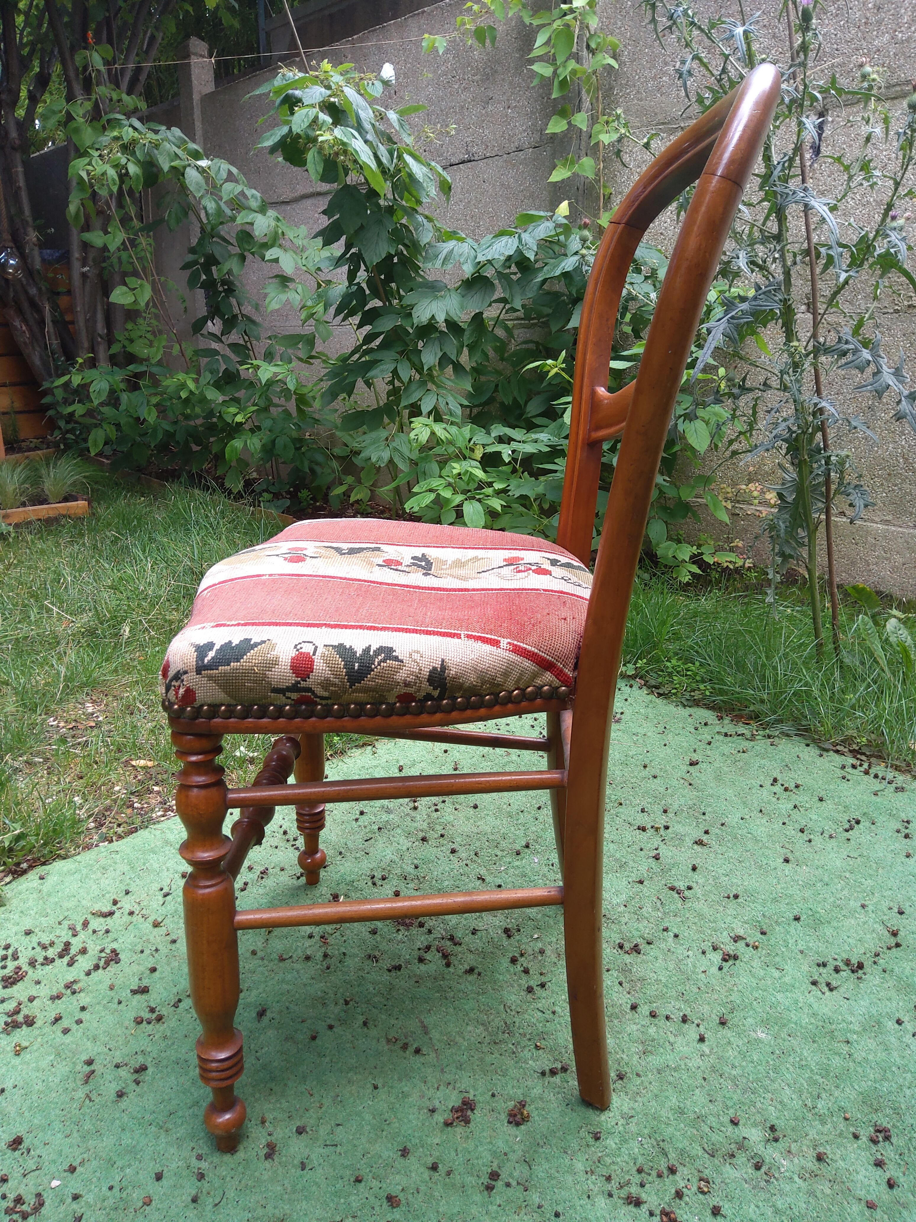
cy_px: 611
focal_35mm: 26
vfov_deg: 67.3
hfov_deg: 53.1
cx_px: 458
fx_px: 917
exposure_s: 1/100
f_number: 2
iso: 50
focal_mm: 3.08
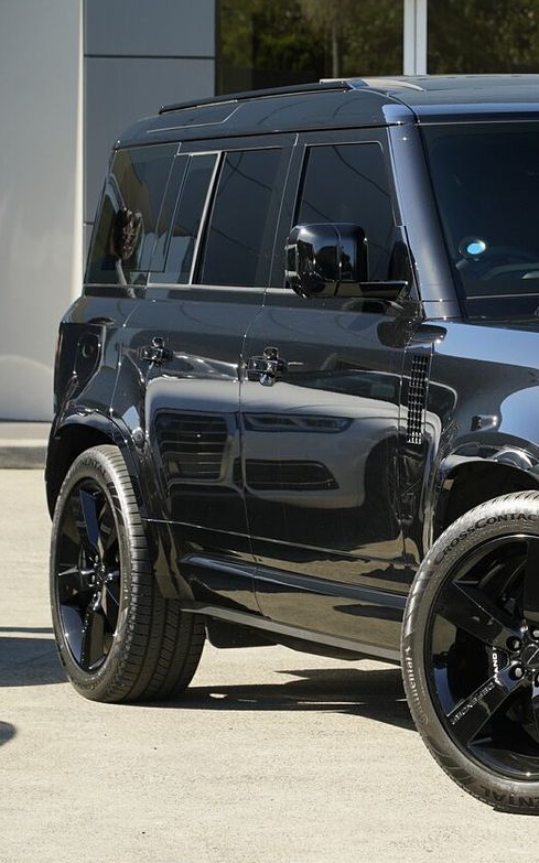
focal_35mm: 164
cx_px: 660
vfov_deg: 12.8
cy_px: 430
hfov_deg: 7.9
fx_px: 3857
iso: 800
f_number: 7.1
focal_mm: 105
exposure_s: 1/640
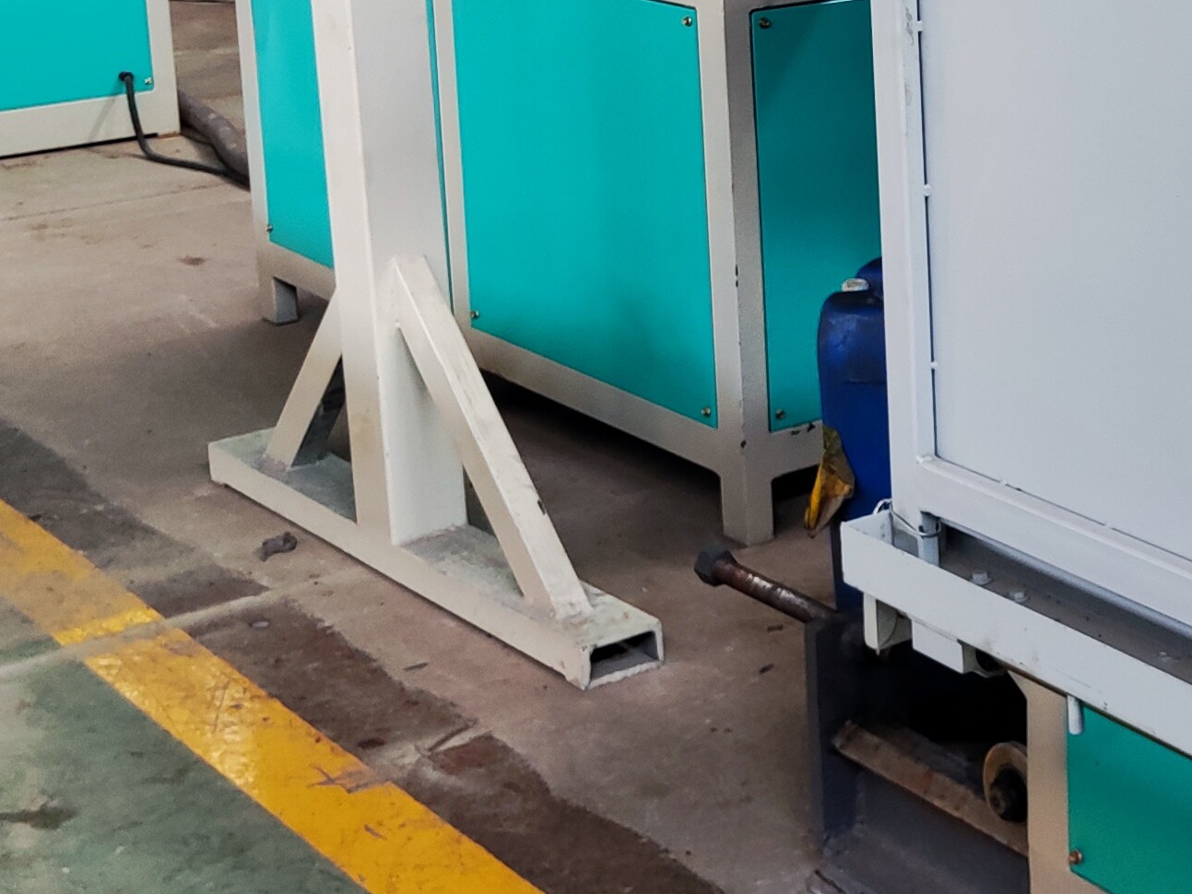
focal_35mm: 76
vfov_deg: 19.2
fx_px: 2617
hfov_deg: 24.4
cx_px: 1218
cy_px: 151
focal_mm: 5.59
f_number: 1.88
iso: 335
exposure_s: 1/50
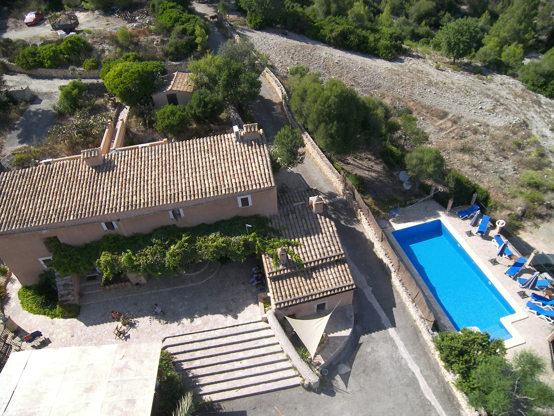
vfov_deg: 56.8
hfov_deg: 71.6
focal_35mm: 24
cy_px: 208
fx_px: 384
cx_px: 277
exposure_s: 1/640
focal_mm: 5
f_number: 2.8
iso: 50
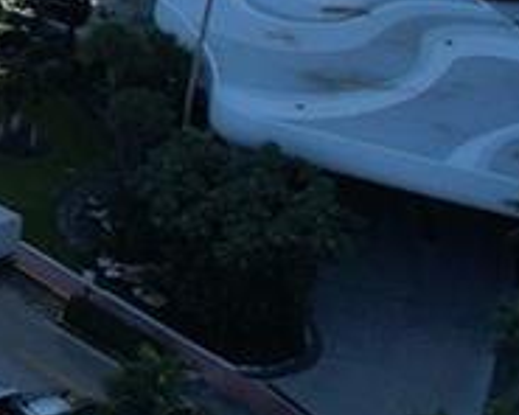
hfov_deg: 8.2
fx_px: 2750
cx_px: -1276
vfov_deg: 8.3
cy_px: -379
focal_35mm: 179
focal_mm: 8.38
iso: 100
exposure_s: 1/2500
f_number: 2.8
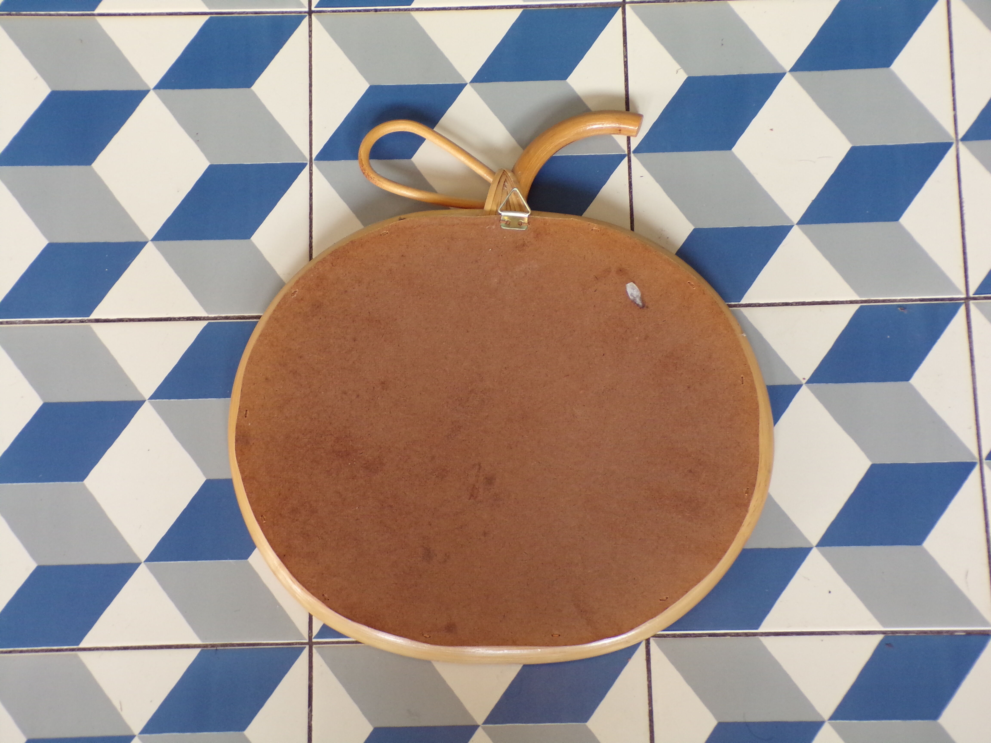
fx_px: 1603
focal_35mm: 56
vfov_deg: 26.1
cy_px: 372
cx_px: 496
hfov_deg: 34.3
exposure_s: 1/17
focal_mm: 10.1
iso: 200
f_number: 3.7
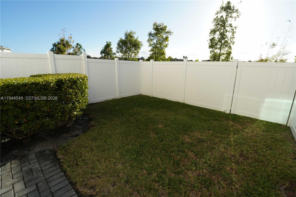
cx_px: 148
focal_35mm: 16
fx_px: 132
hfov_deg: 96.7
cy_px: 98
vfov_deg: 73.7
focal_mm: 16
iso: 125
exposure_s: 1/30
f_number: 22
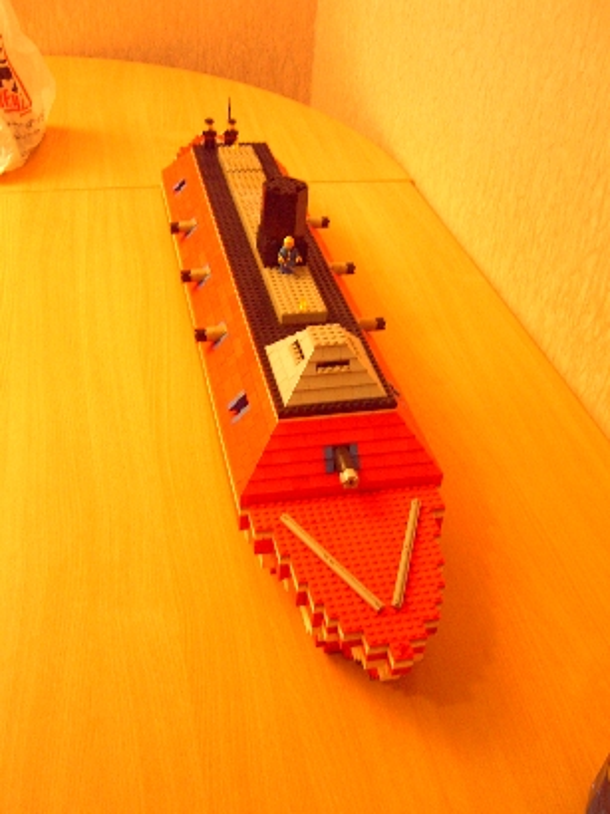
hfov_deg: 40.7
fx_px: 823
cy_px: 407
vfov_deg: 52.7
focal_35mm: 35
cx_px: 305
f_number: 2.8
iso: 200
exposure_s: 1/8
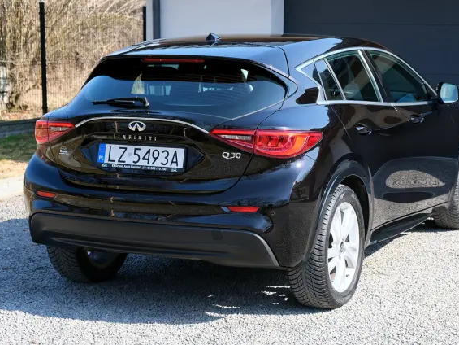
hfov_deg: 22.7
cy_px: 172
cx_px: 257
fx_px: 1141
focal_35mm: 86
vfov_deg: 17.2
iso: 320
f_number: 5.6
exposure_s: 1/250
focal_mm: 52.7
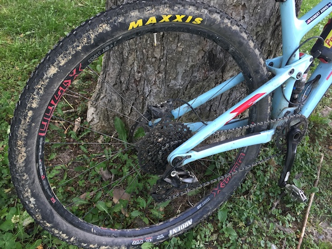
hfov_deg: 61.7
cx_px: 166
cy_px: 124
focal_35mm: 29
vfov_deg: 48.2
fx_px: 278
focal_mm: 4.15
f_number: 2.2
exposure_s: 1/40
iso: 32
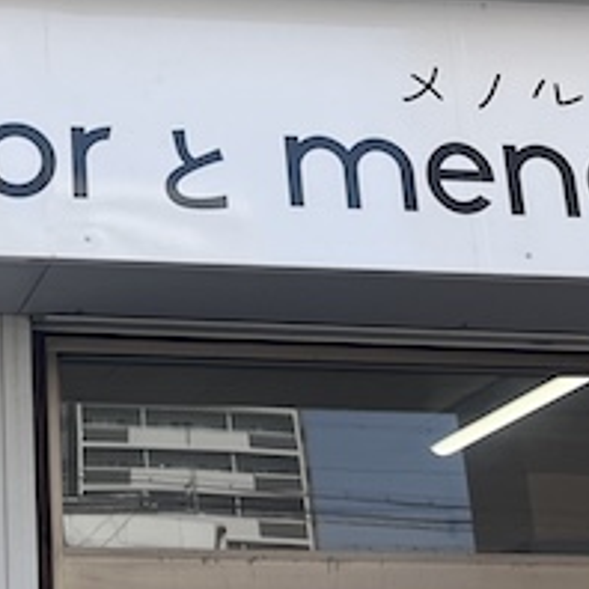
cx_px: -80
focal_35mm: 93
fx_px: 1790
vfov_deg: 18.5
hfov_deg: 17.9
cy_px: 134
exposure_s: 1/1175
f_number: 1.6
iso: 50
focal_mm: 5.1
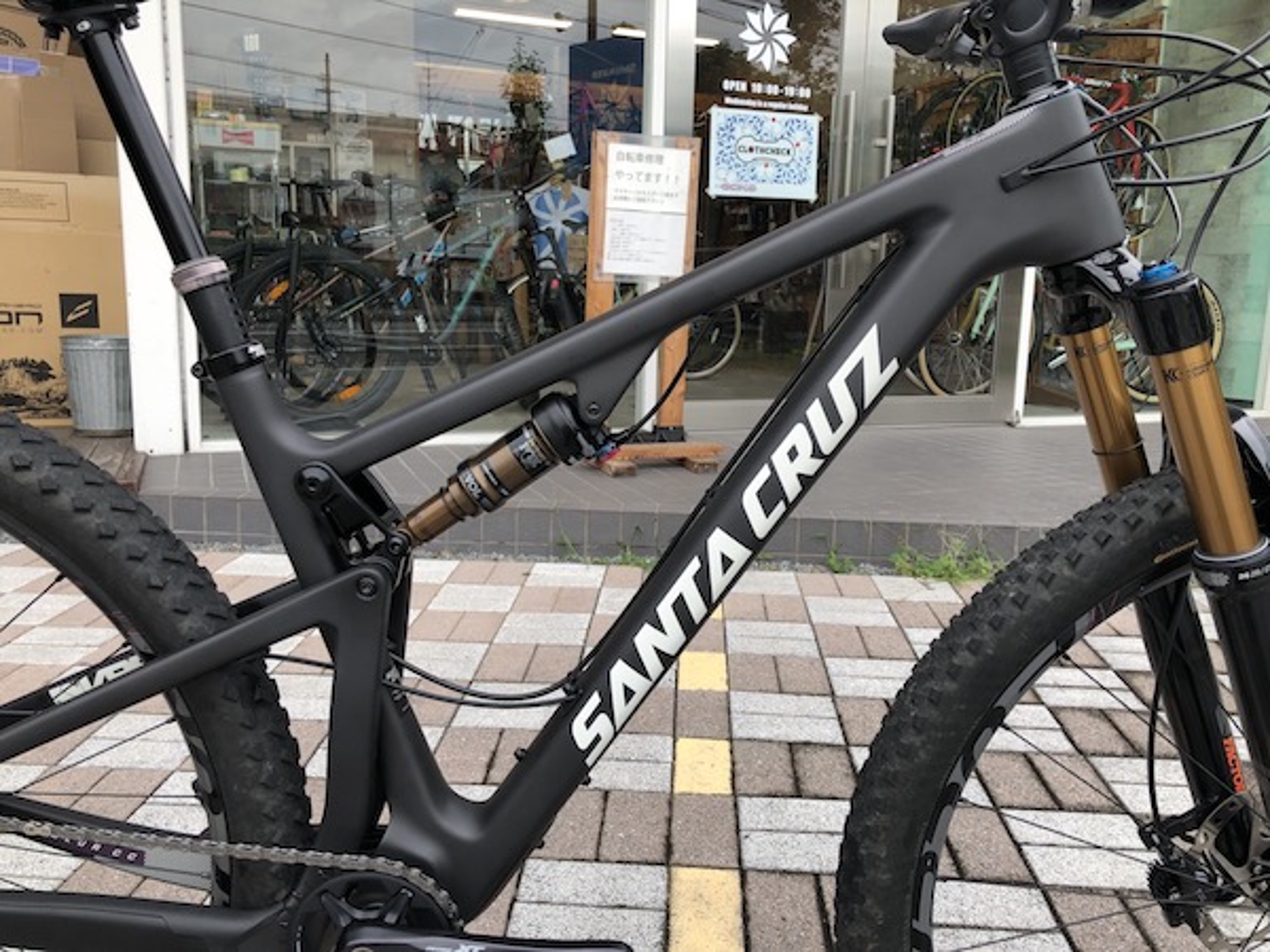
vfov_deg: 49.7
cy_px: 476
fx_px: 1027
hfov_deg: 63.4
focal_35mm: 28
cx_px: 635
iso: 20
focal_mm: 3.99
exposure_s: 1/154
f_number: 1.8
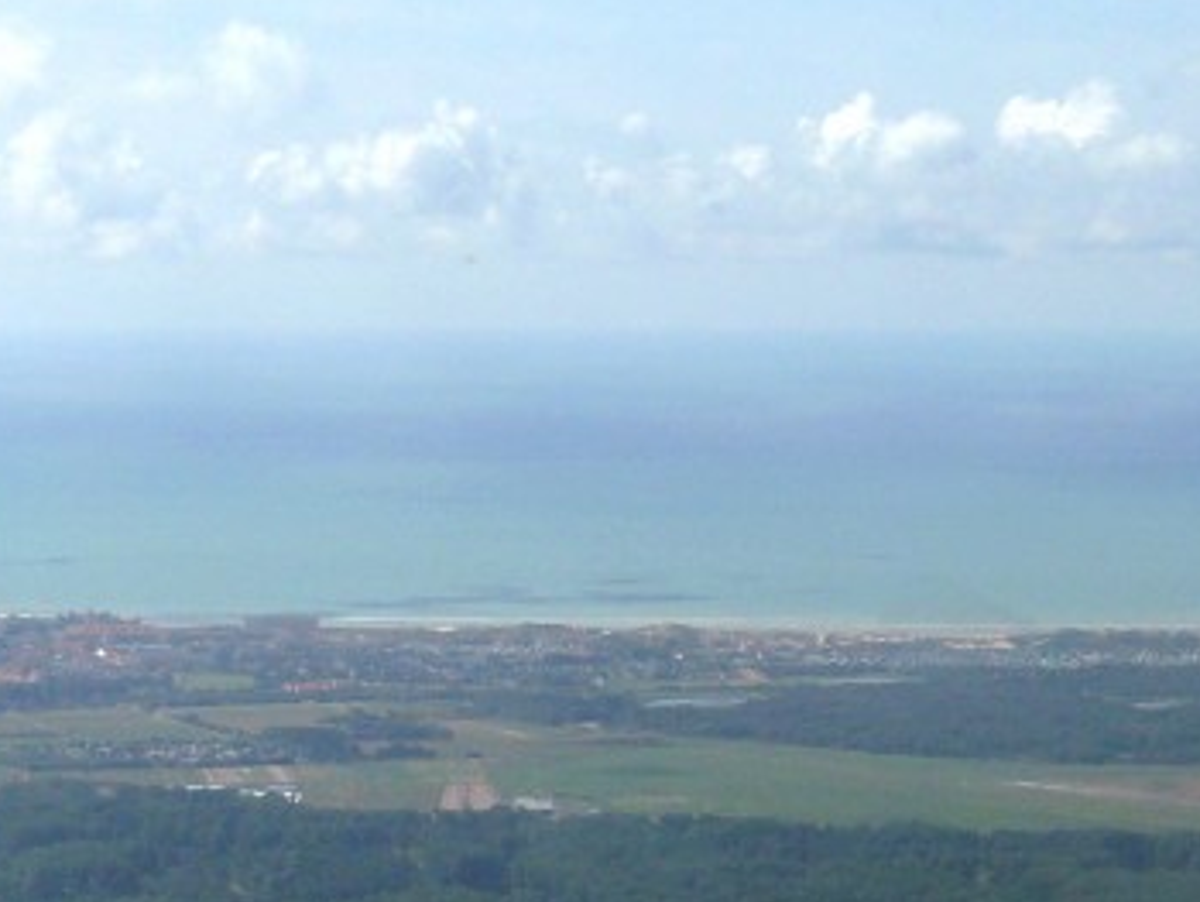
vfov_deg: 9.3
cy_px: 415
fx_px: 5550
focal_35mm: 160
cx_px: 939
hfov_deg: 12.3
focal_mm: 11.6
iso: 100
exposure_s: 1/500
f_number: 7.1
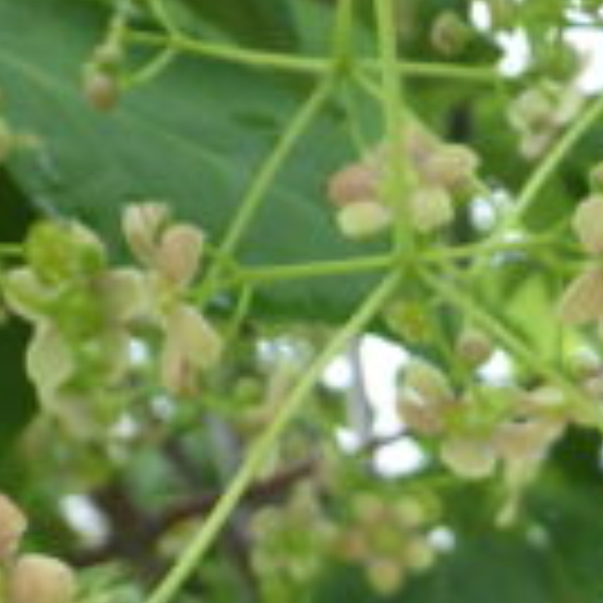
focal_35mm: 128
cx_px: 691
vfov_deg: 13.2
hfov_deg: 13.3
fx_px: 2523
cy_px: 772
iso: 125
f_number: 3.8
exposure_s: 1/200
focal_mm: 6.1
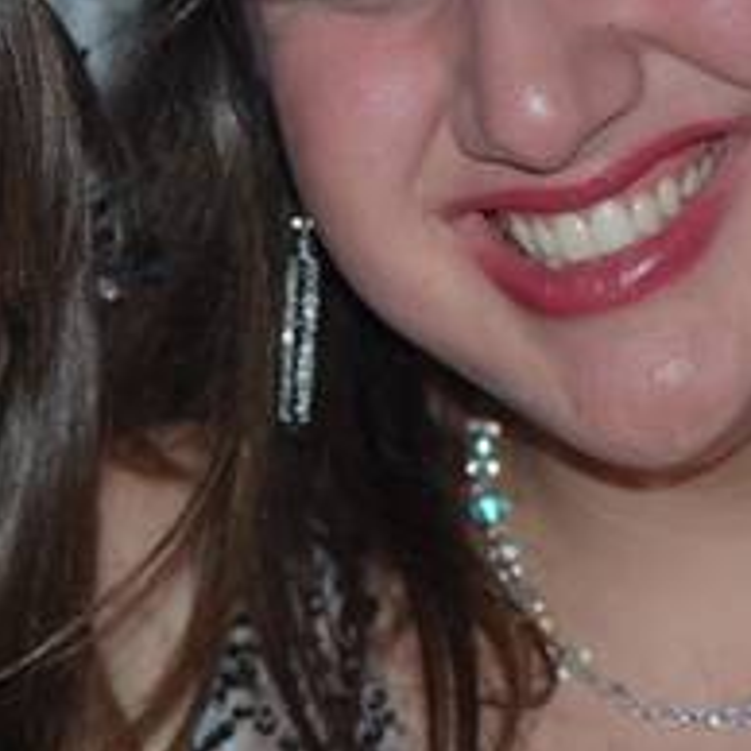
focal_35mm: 198
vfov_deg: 8.8
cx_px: -186
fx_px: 4865
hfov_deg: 8.7
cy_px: 391
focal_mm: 55
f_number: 4
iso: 400
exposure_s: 1/60
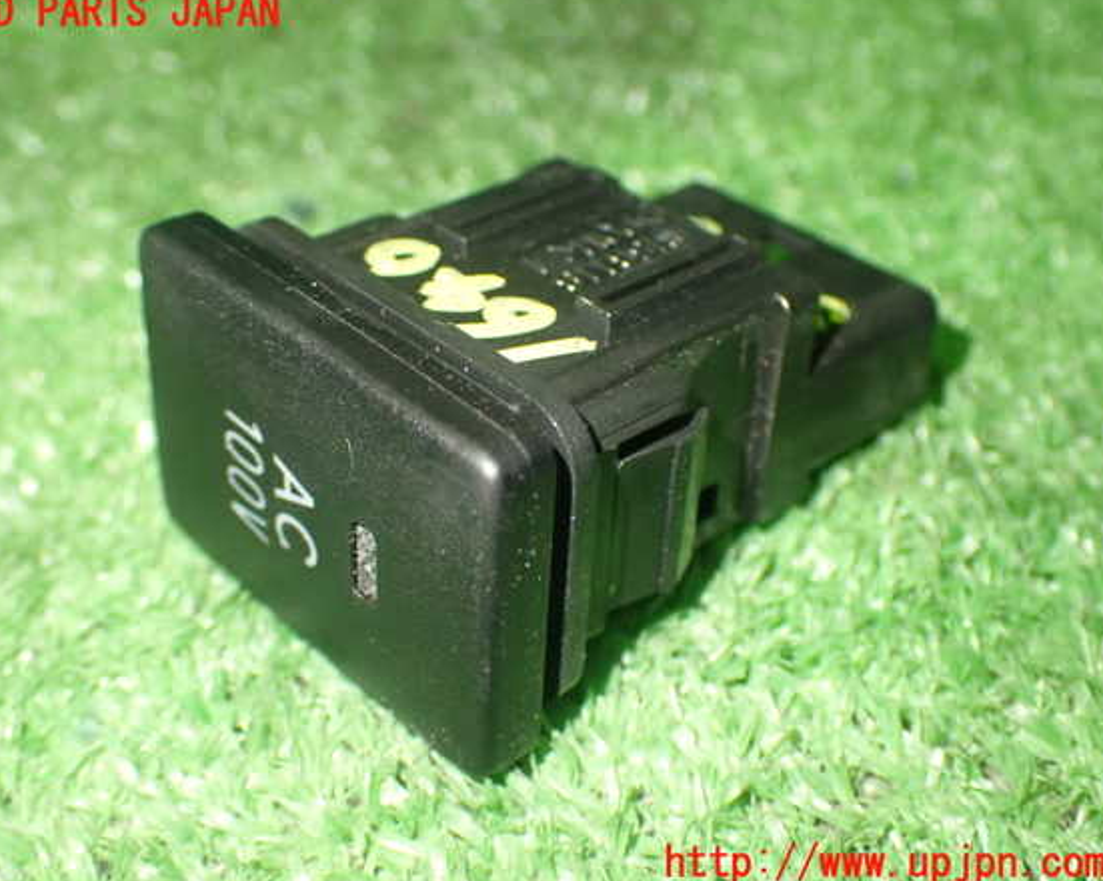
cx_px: 516
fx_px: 1631
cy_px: 438
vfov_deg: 30.2
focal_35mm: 50
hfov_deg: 37.3
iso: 800
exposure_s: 1/25
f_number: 3.1
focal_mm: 8.4
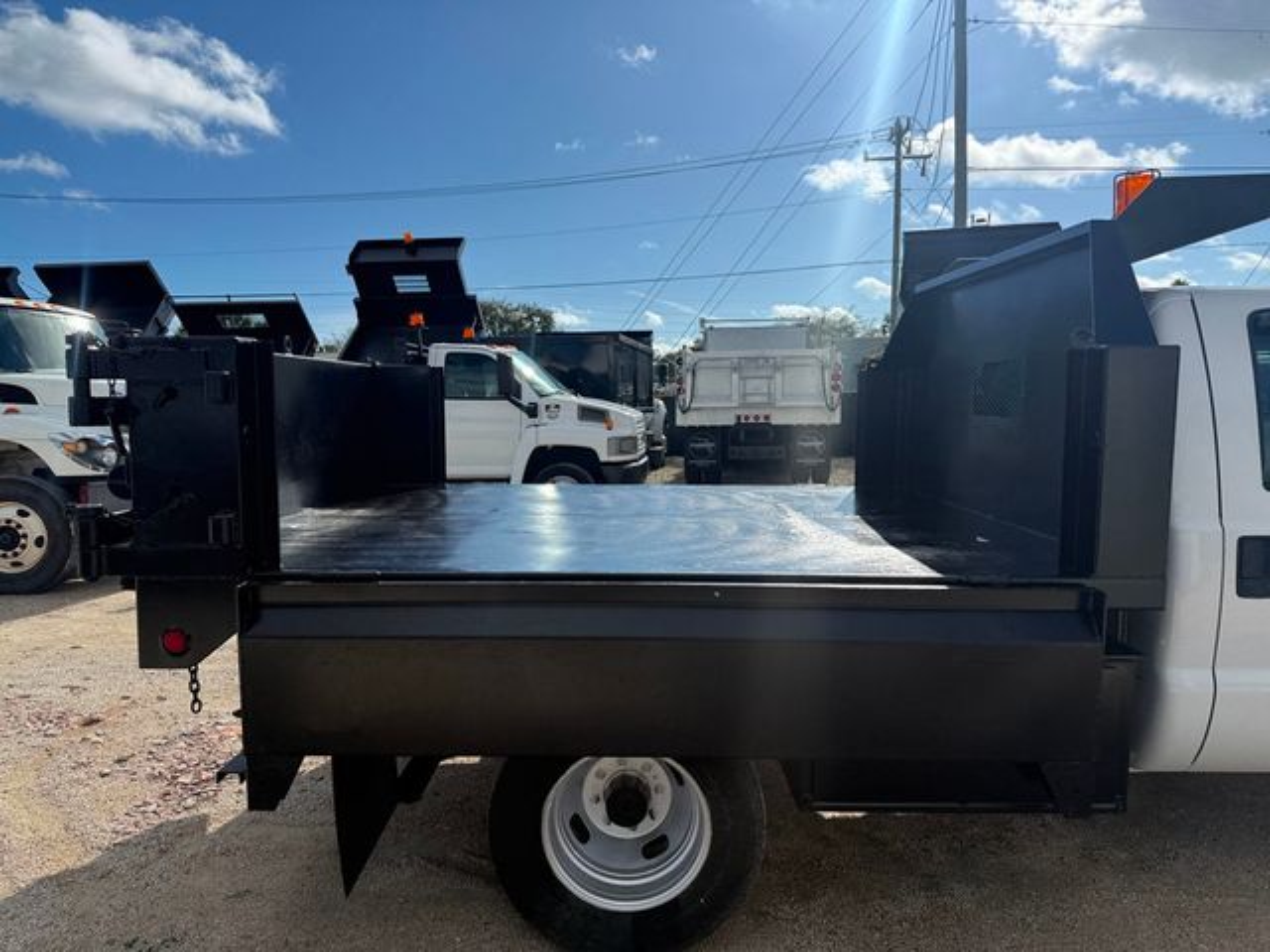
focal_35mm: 24
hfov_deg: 71.6
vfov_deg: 56.8
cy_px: 476
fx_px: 881
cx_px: 635
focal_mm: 6.76
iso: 80
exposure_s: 1/9091
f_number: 1.78
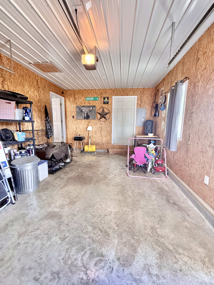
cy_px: 142
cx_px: 107
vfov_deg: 102.1
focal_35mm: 14
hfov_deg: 85.7
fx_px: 115
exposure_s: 1/60
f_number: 2.2
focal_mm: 2.22
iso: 500
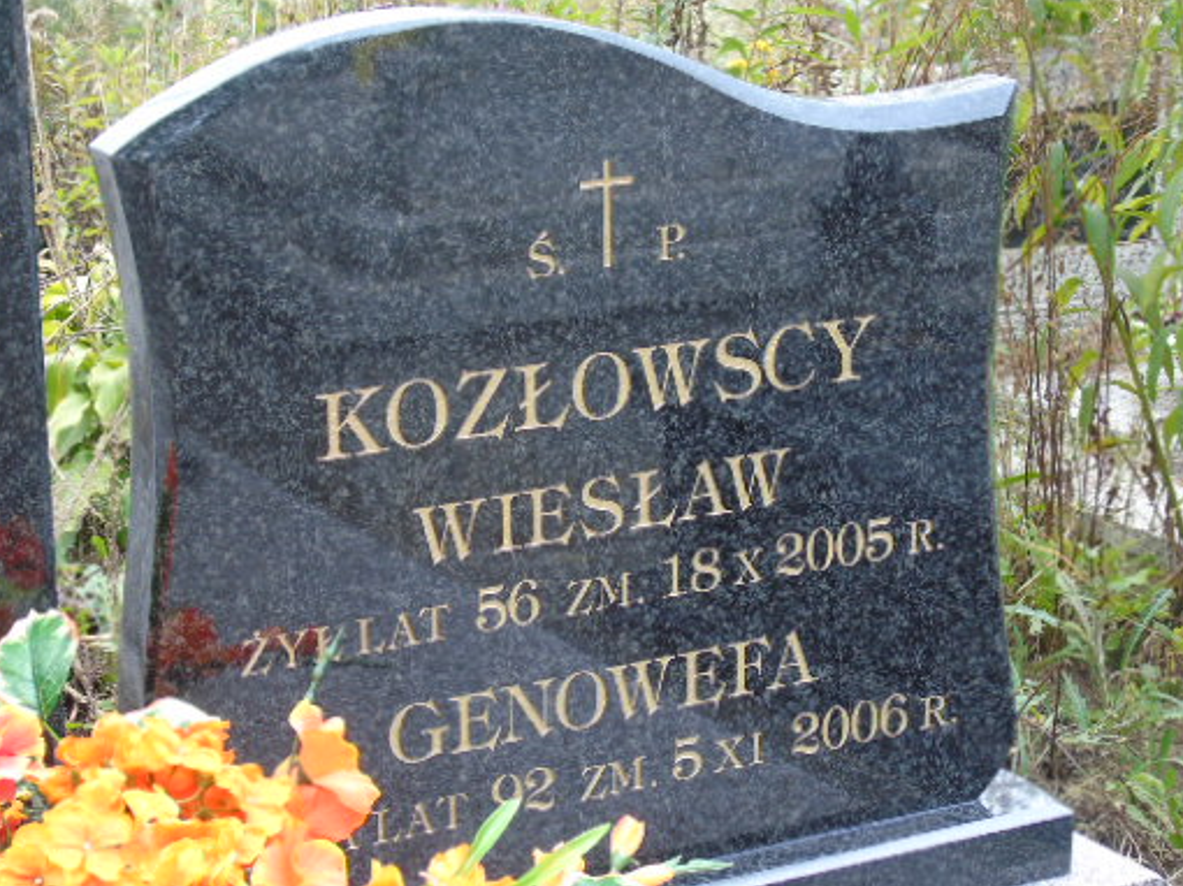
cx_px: 675
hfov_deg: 19.1
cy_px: 515
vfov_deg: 14.3
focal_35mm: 103
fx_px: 3518
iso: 80
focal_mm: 15
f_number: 4.1
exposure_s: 1/30
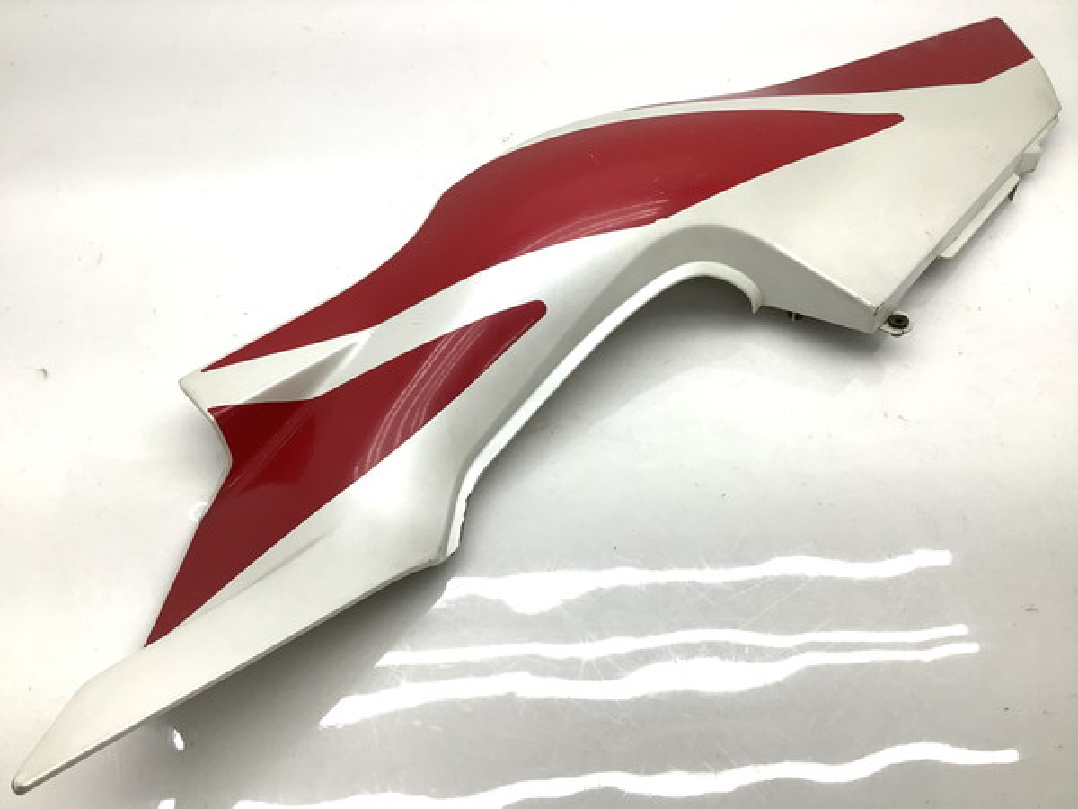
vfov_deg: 45.4
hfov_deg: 58.4
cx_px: 539
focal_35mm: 31
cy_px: 404
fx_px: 965
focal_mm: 3.3
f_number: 2.4
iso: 25
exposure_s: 1/176
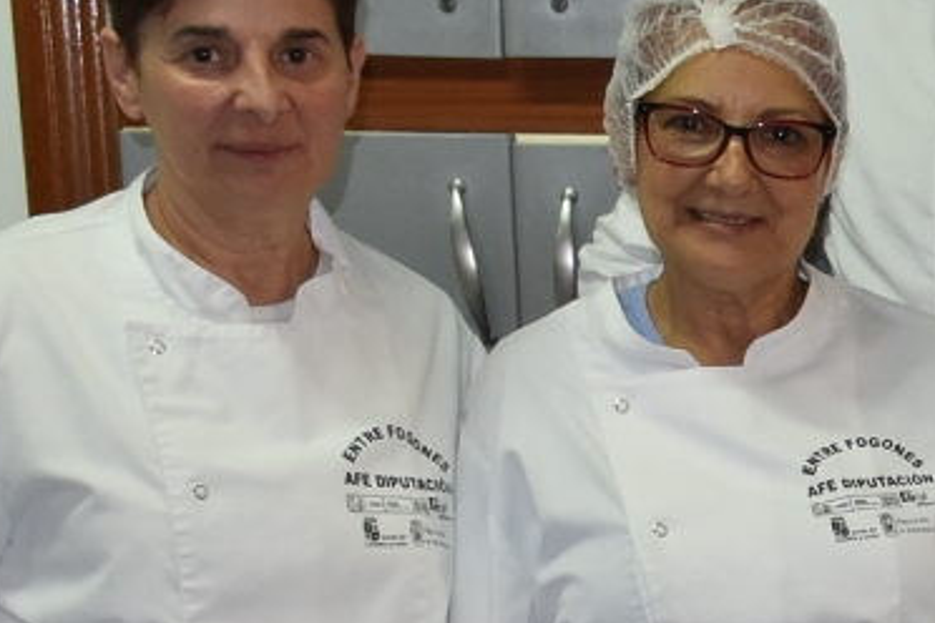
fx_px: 3688
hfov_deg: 12.8
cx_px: 1792
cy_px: 813
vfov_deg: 9.5
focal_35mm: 142
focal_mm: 22
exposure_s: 1/80
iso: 800
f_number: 4.5
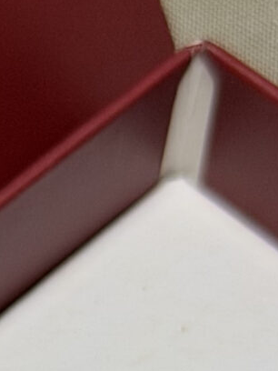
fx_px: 3223
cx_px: -408
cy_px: 839
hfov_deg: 4.8
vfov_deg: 6.3
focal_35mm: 301
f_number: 1.78
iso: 100
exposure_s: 1/112
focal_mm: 6.76
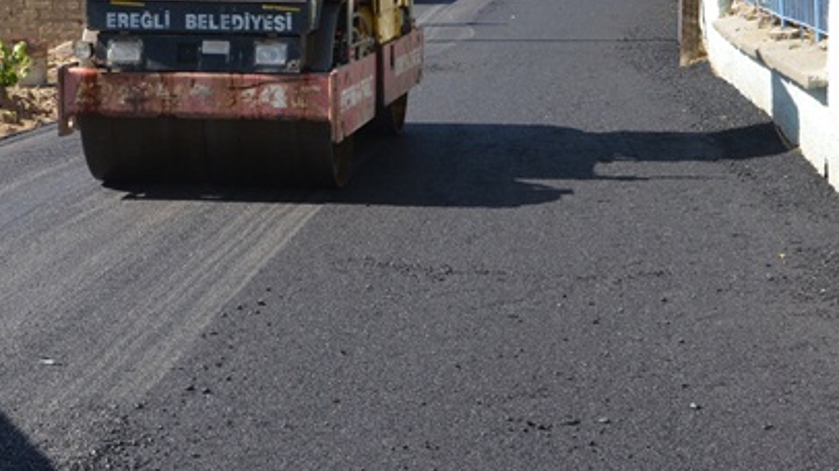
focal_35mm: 92
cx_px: 217
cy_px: 70
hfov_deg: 23.0
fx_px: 2046
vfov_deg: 13.1
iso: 800
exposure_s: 1/640
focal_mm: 34
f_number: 13
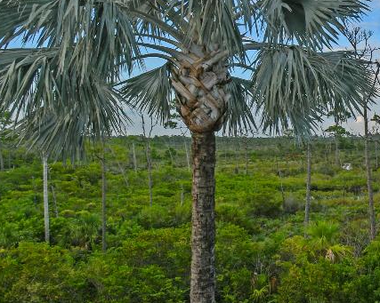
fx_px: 427
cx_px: 432
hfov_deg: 38.4
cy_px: 136
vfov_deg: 39.1
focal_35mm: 38
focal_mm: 10
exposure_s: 1/13
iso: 100
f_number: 11
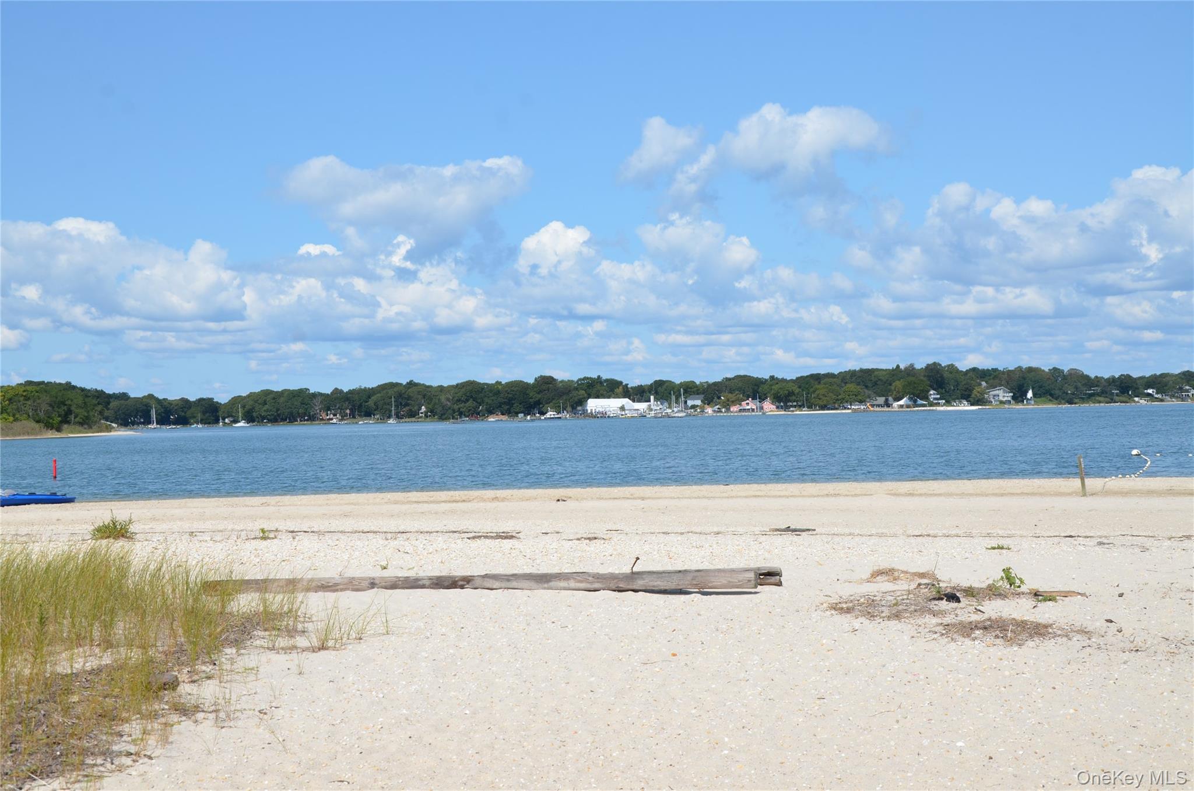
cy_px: 396
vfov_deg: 25.6
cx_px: 597
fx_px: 1737
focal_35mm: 52
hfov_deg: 37.9
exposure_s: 1/400
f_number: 10
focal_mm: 35
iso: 200
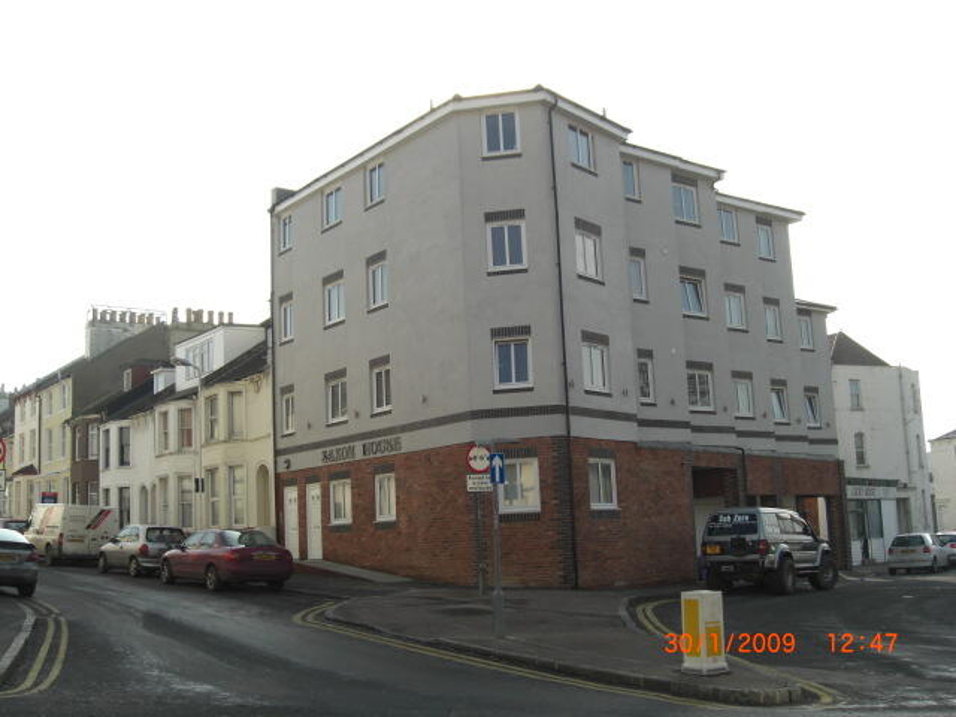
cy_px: 358
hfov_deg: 49.0
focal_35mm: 38
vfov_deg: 37.7
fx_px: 1049
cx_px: 478
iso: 80
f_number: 4
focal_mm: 7.9
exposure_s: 1/320
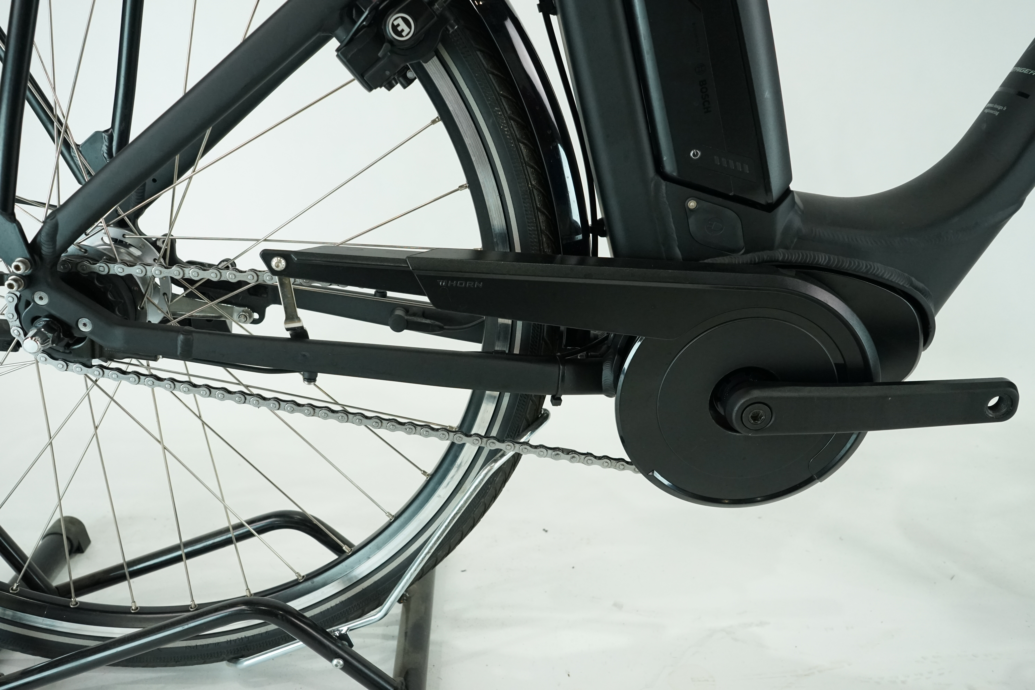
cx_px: 518
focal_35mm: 29
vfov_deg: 45.0
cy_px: 345
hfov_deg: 63.7
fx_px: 834
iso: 2500
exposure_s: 1/200
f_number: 7.1
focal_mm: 29
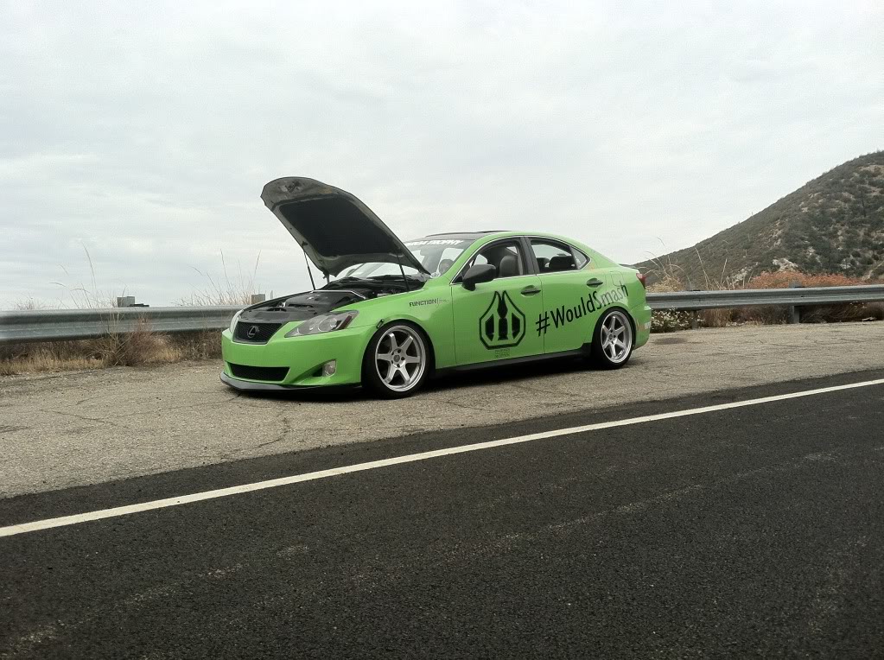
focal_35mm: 35
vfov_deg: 40.6
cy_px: 330
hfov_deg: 52.7
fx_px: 892
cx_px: 442
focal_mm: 3.9
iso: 80
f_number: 2.8
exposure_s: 1/417
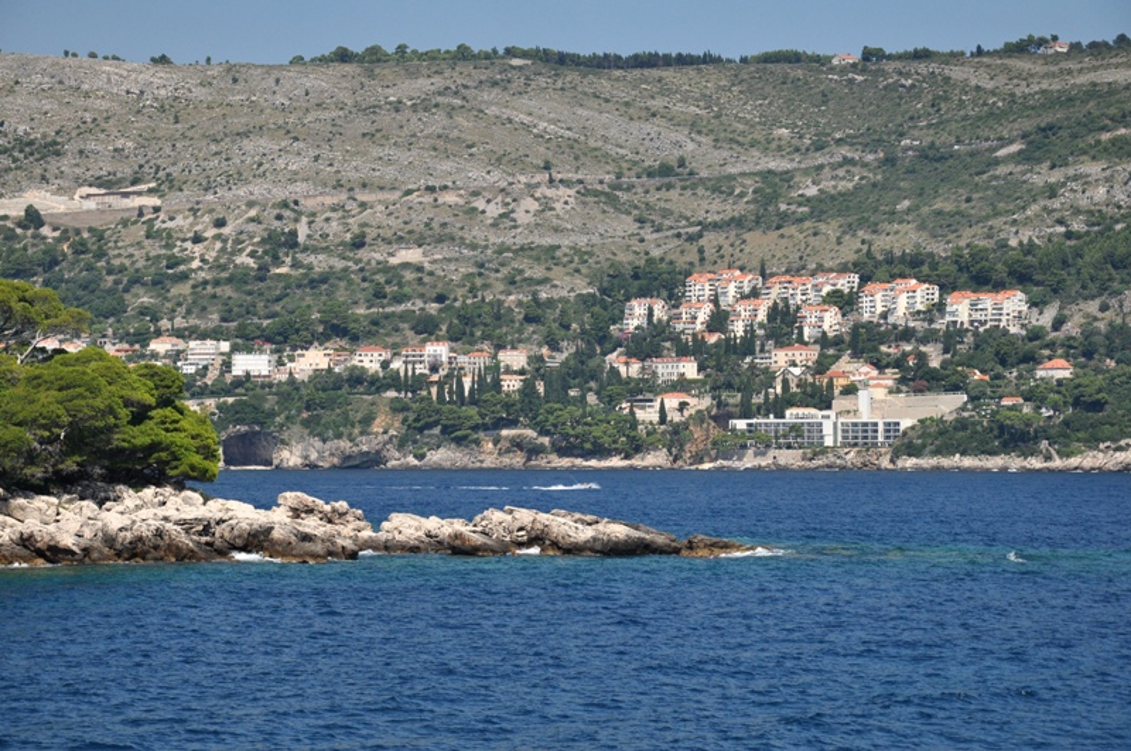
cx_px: 566
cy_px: 376
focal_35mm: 99
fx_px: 3106
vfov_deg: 13.8
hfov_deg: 20.6
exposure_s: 1/1000
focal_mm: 66
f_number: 8
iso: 640
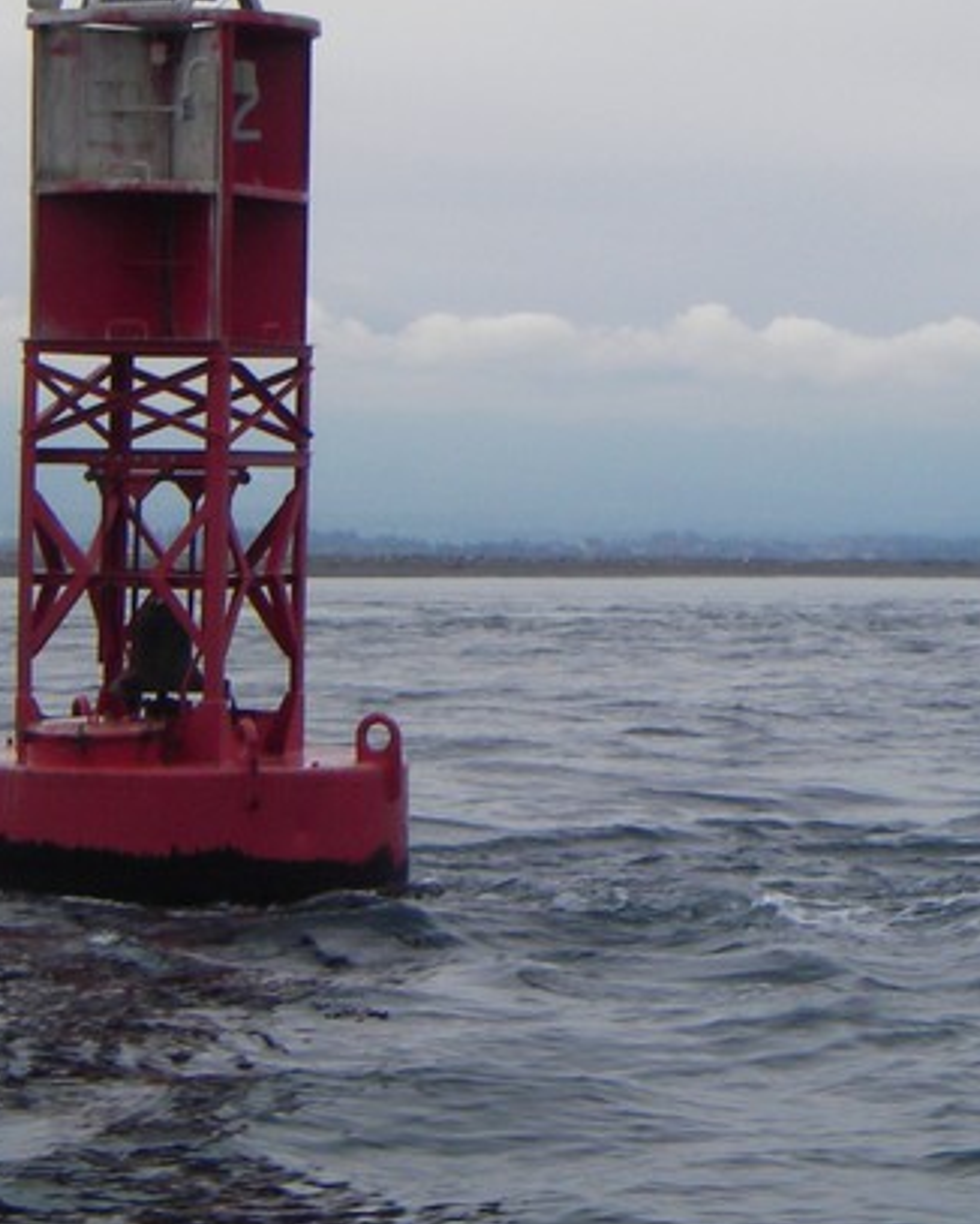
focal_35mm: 138
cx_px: 797
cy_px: 382
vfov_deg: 13.9
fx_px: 4999
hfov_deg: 11.2
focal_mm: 12
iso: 50
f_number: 7.6
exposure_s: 1/160
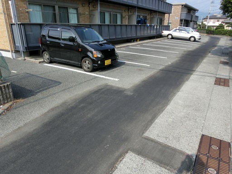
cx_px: 116
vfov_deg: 54.9
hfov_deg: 69.4
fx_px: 168
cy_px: 87
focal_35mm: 25
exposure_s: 1/800
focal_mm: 4.4
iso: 80
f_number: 3.3
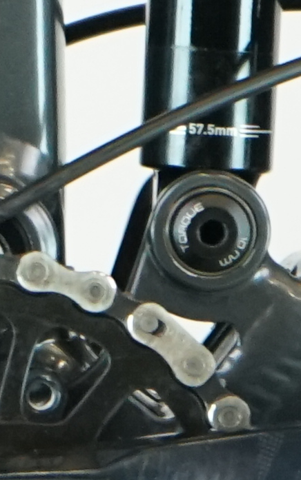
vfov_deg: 3.4
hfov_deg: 2.1
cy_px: 491
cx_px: -903
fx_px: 8054
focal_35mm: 614
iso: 2000
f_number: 5.6
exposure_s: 1/200
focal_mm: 70
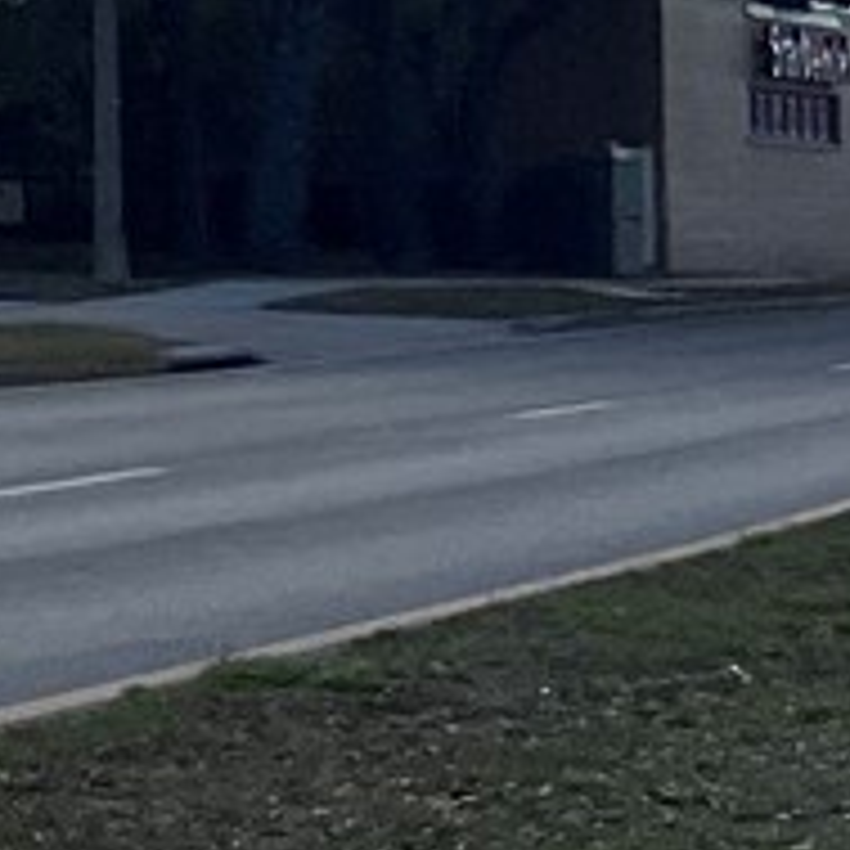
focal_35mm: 195
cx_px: -2483
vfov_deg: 8.9
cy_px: -117
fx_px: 5417
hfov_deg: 7.0
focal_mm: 5.1
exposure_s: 1/9901
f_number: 1.6
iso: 50
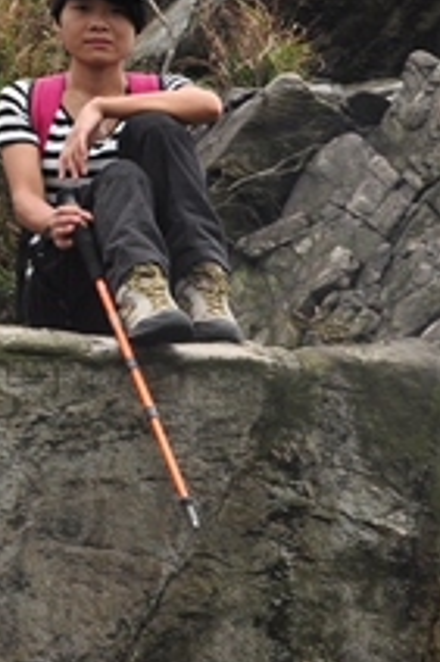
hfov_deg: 6.9
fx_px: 3324
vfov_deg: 11.2
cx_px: -802
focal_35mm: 181
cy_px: -36
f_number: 8
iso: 200
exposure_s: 1/100
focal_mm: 32
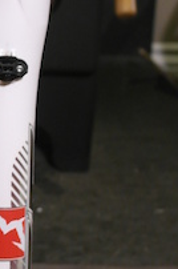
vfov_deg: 17.0
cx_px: -111
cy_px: 40
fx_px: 886
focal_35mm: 119
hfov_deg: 10.9
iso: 800
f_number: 3.5
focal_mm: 20
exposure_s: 1/20
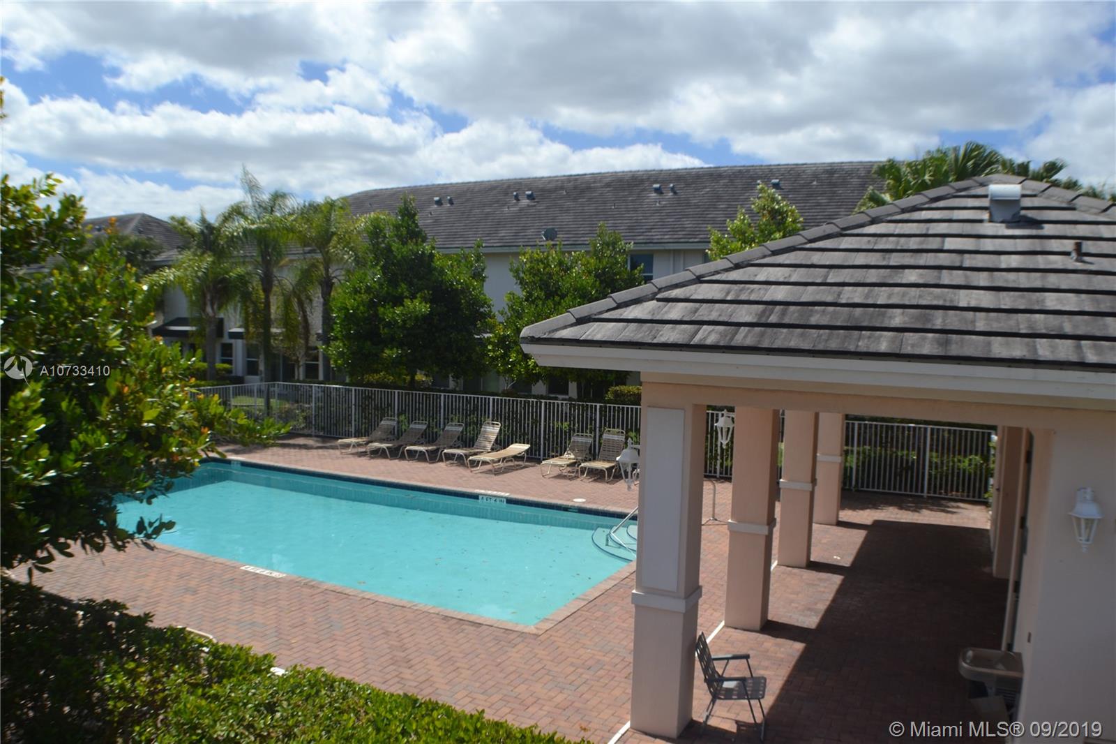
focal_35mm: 33
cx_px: 558
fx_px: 1023
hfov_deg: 57.2
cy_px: 372
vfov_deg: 40.0
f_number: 8
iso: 100
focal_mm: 22
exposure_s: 1/250
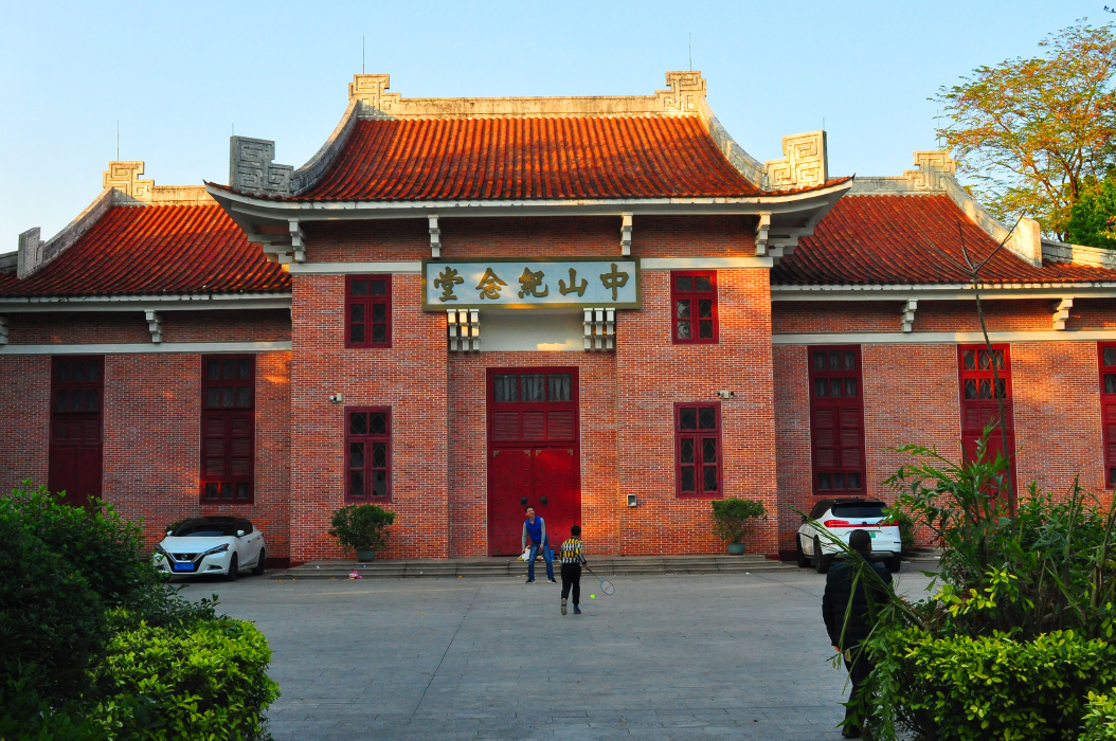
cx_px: 540
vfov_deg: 32.5
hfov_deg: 47.5
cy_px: 350
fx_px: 1269
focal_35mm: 41
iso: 900
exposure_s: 1/400
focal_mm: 24
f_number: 8
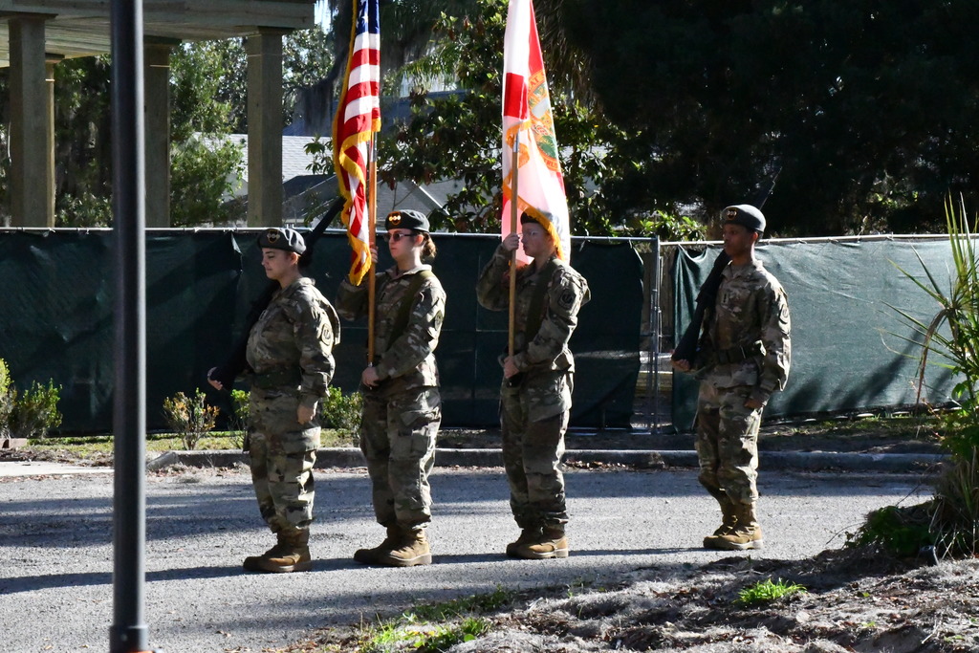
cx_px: 490
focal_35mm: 138
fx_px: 3753
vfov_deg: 9.9
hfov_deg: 14.9
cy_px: 326
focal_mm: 92
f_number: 22
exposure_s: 1/3200
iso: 20000
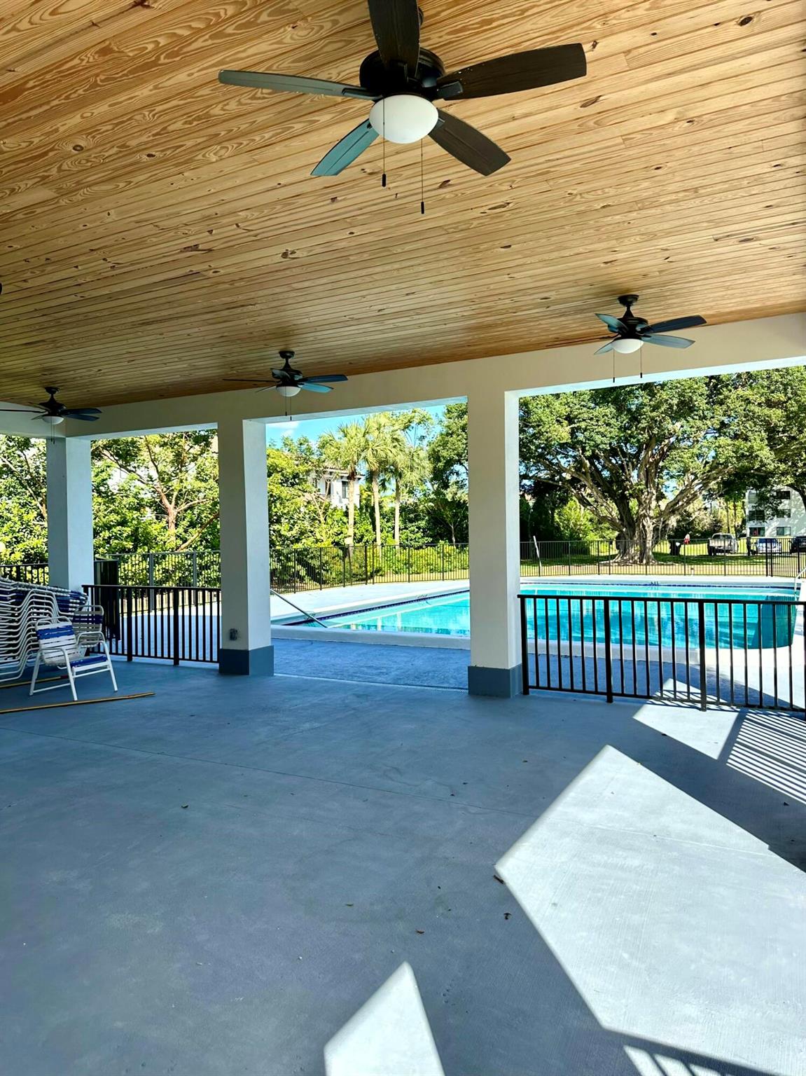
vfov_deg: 71.6
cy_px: 538
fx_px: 746
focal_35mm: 24
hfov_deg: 56.8
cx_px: 403
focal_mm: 6.86
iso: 80
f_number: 1.78
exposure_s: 1/1587
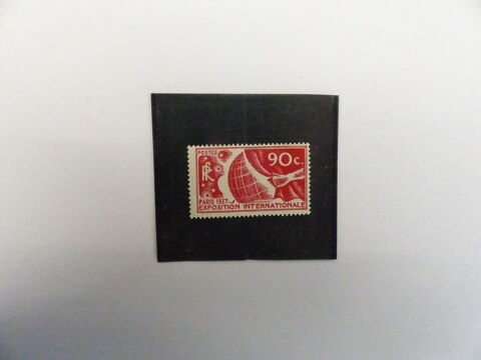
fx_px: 347
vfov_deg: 54.9
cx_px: 240
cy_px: 180
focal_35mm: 25
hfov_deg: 69.4
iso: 3200
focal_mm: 4.5
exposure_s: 1/320
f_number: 3.5
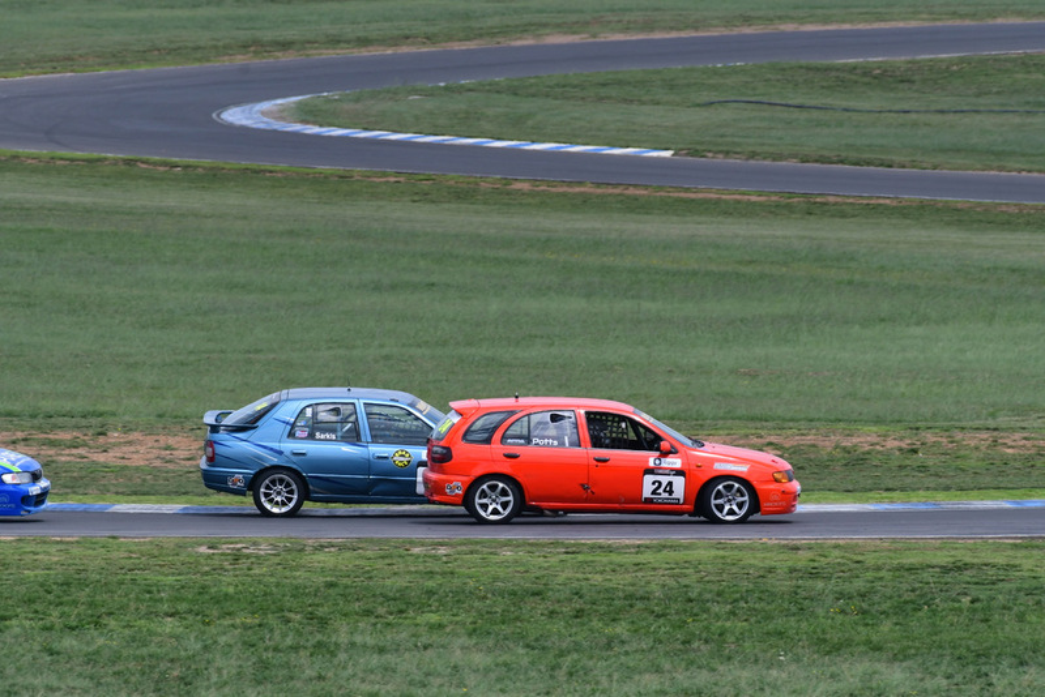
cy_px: 348
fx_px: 21778
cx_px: 522
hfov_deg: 2.7
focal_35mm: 750
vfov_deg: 1.8
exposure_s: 1/640
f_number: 10
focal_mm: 500
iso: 320
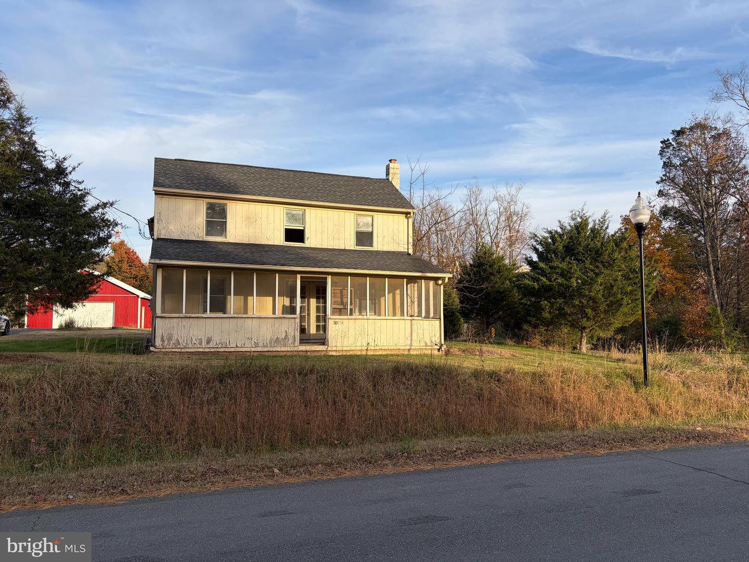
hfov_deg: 67.3
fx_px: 563
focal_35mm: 26
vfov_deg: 53.1
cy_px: 281
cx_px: 374
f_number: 1.6
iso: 50
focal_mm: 5.96
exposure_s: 1/1626
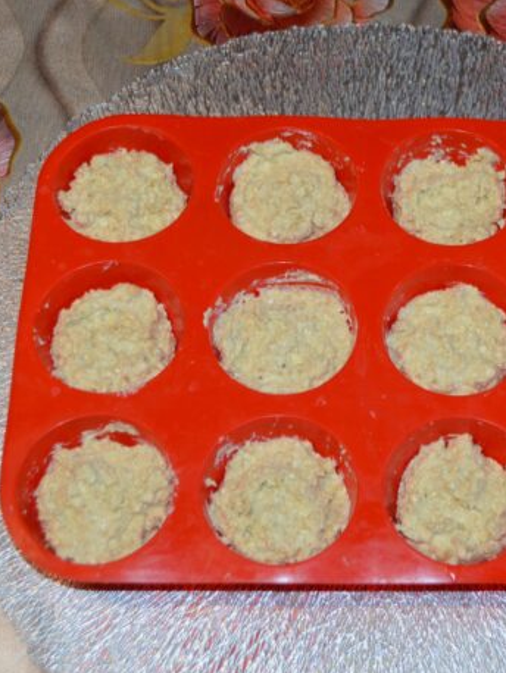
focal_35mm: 66
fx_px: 1285
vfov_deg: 29.4
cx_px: 365
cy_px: 339
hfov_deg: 22.1
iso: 720
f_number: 4.5
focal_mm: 30
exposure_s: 1/60
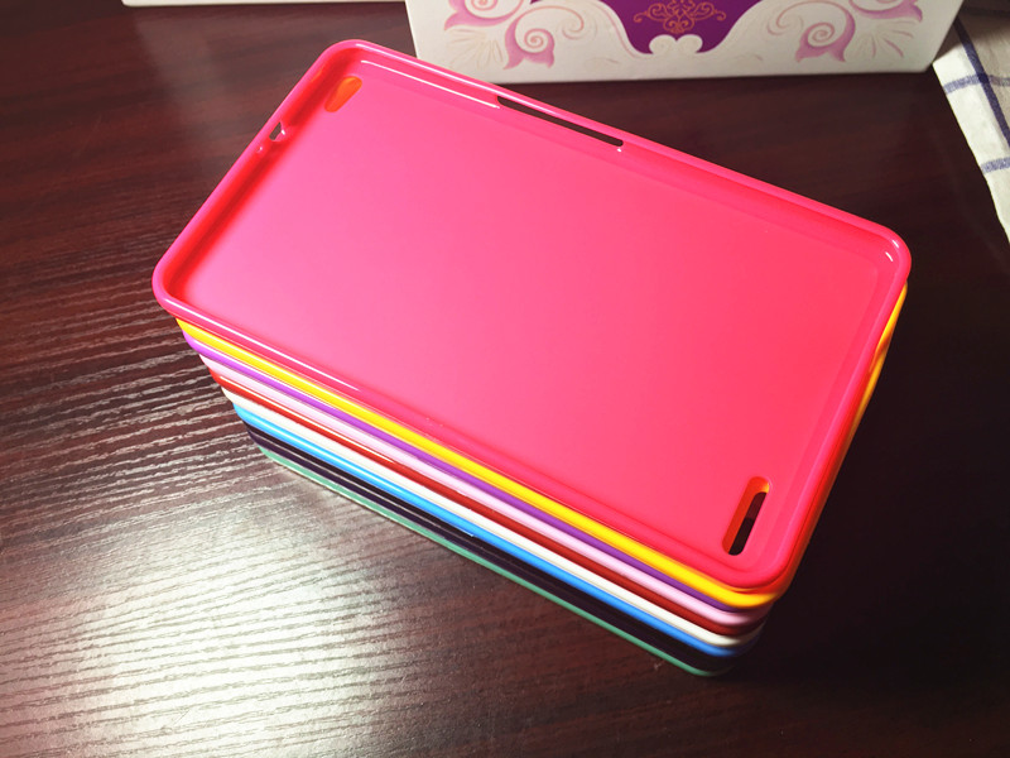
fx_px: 846
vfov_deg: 48.2
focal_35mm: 29
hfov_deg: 61.7
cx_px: 505
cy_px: 379
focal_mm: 4.15
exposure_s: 1/100
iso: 32
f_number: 2.2
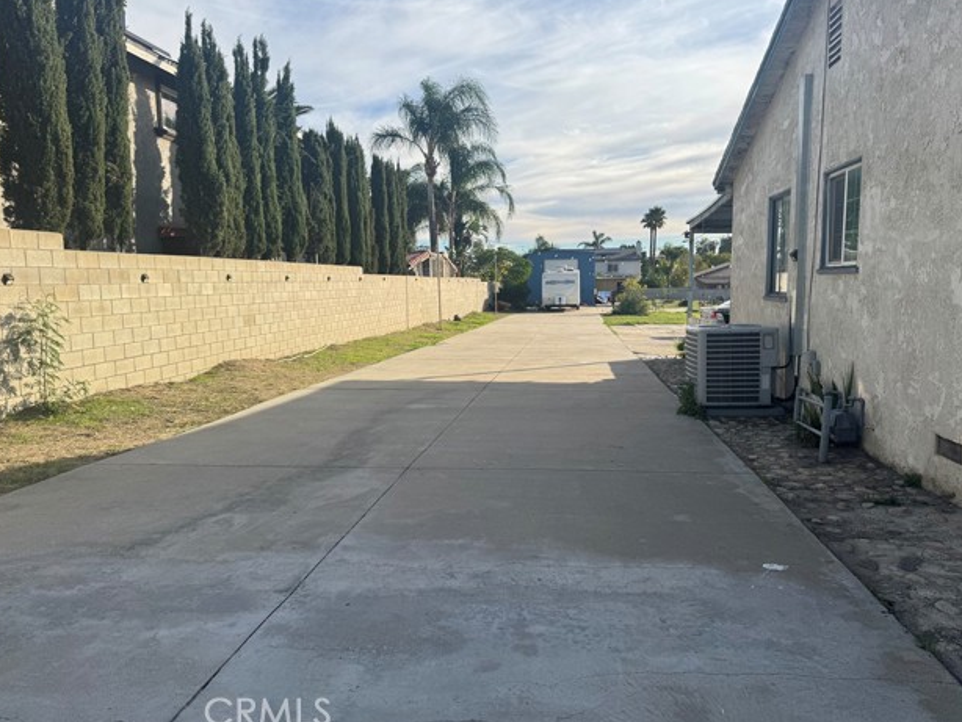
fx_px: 695
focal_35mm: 25
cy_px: 359
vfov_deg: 54.9
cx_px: 486
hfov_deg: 69.4
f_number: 1.78
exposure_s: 1/3413
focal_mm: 6.76
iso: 80
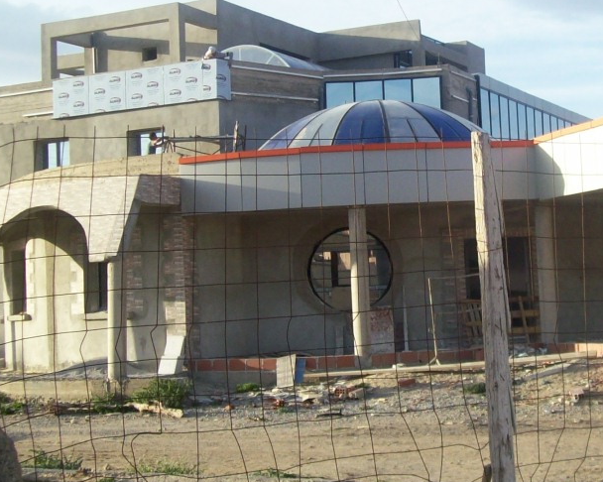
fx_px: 1320
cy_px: 192
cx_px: 482
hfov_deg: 25.3
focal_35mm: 74
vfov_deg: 20.7
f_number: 2.7
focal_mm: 6
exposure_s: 1/608
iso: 80
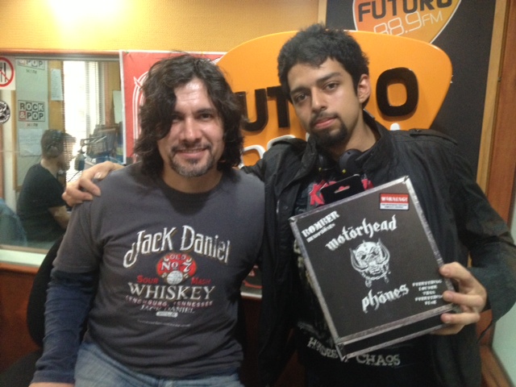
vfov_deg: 40.7
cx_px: 258
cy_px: 194
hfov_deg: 52.6
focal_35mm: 35
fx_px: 522
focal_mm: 4.28
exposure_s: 1/20
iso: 320
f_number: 2.4
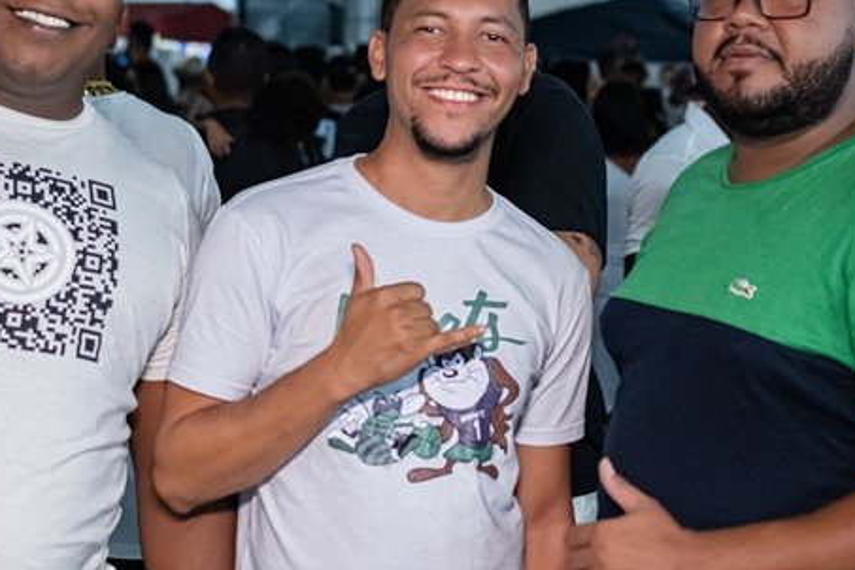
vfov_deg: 15.9
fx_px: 2038
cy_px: 238
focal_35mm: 86
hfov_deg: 23.7
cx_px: 373
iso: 2500
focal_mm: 35
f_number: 2.8
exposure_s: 1/640
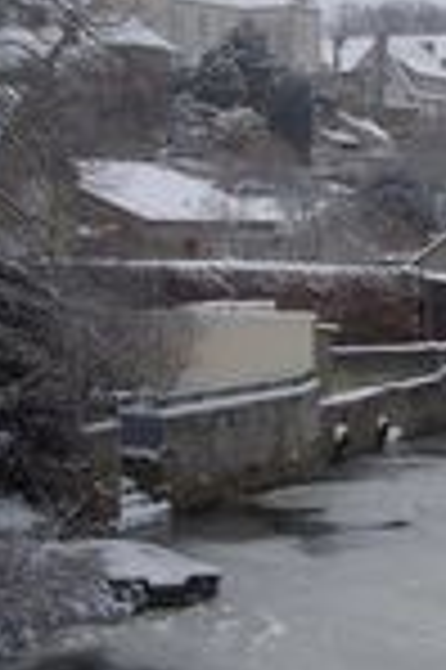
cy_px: 283
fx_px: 1974
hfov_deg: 12.5
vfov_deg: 19.3
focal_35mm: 106
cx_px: 563
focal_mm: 7.9
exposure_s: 1/250
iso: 64
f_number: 2.8
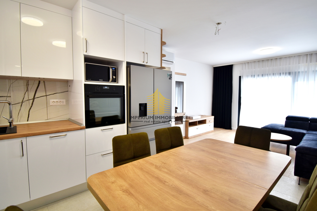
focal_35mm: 17
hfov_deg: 92.4
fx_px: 152
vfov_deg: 69.7
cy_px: 106
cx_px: 158
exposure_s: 1/30
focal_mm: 11.5
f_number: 4.8
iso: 100
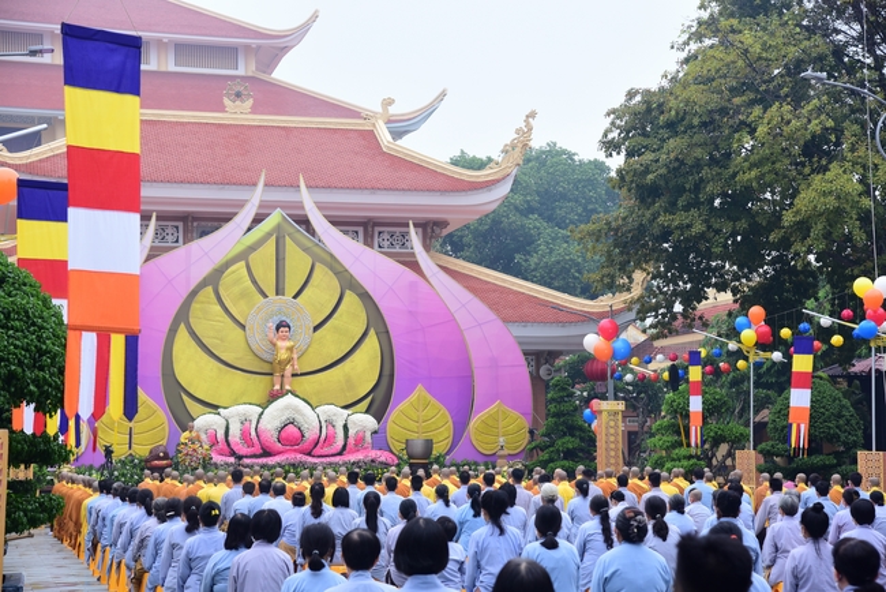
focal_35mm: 75
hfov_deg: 27.0
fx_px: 1847
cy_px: 296
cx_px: 443
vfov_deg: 18.2
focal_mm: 75
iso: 400
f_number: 6.3
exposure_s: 1/60
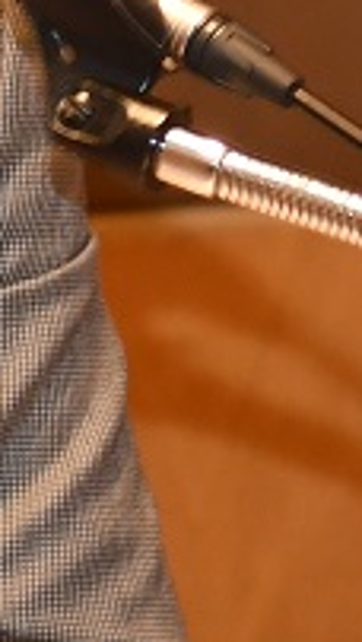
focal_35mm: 909
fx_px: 15473
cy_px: -95
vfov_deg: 2.4
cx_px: -548
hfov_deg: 1.3
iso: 560
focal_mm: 70
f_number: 4
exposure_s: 1/60
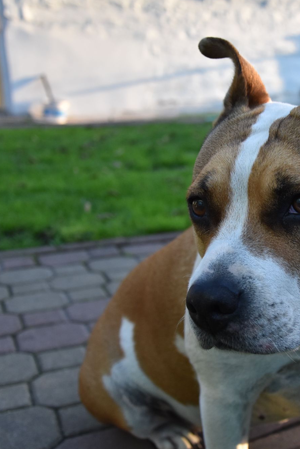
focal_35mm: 55
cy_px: 226
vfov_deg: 36.2
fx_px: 687
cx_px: 304
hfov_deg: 23.5
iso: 800
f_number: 3.8
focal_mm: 24
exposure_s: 1/800
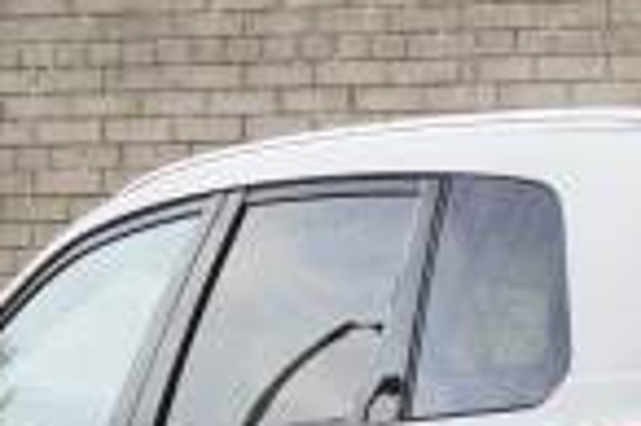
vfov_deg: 6.2
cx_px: 685
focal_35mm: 217
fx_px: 3863
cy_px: 615
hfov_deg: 9.4
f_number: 5
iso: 640
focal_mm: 33
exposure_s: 1/160
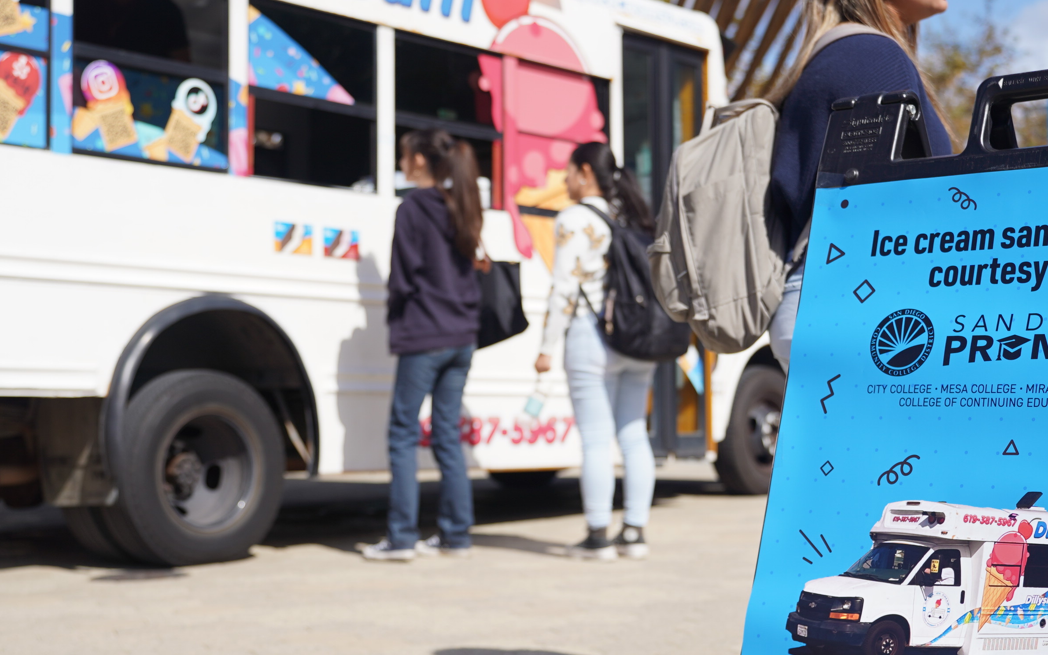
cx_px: 576
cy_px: 338
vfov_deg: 22.0
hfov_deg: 34.5
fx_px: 1685
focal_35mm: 59
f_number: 2.8
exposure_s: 1/2500
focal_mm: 35
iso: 100
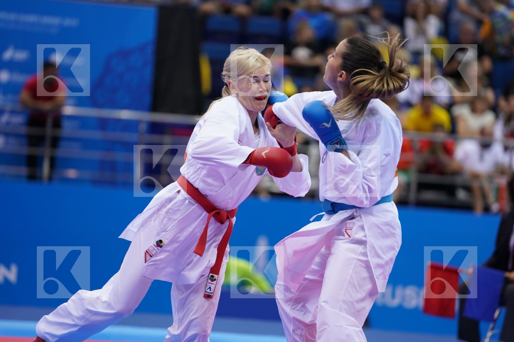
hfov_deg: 10.3
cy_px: 171
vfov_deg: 6.9
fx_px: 2855
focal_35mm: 200
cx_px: 257
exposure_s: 1/1000
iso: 1600
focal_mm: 200
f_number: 2.8
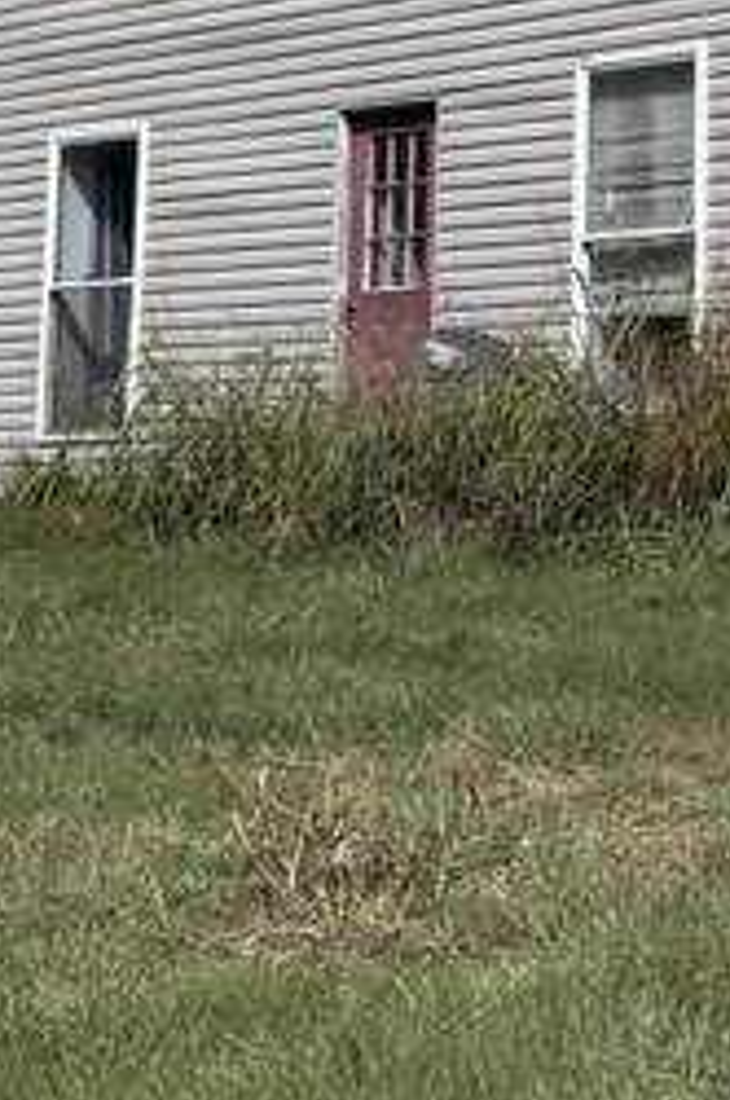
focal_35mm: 96
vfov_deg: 21.1
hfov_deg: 12.8
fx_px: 2928
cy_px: 295
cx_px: 1341
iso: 80
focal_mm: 6.76
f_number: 1.78
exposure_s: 1/6410
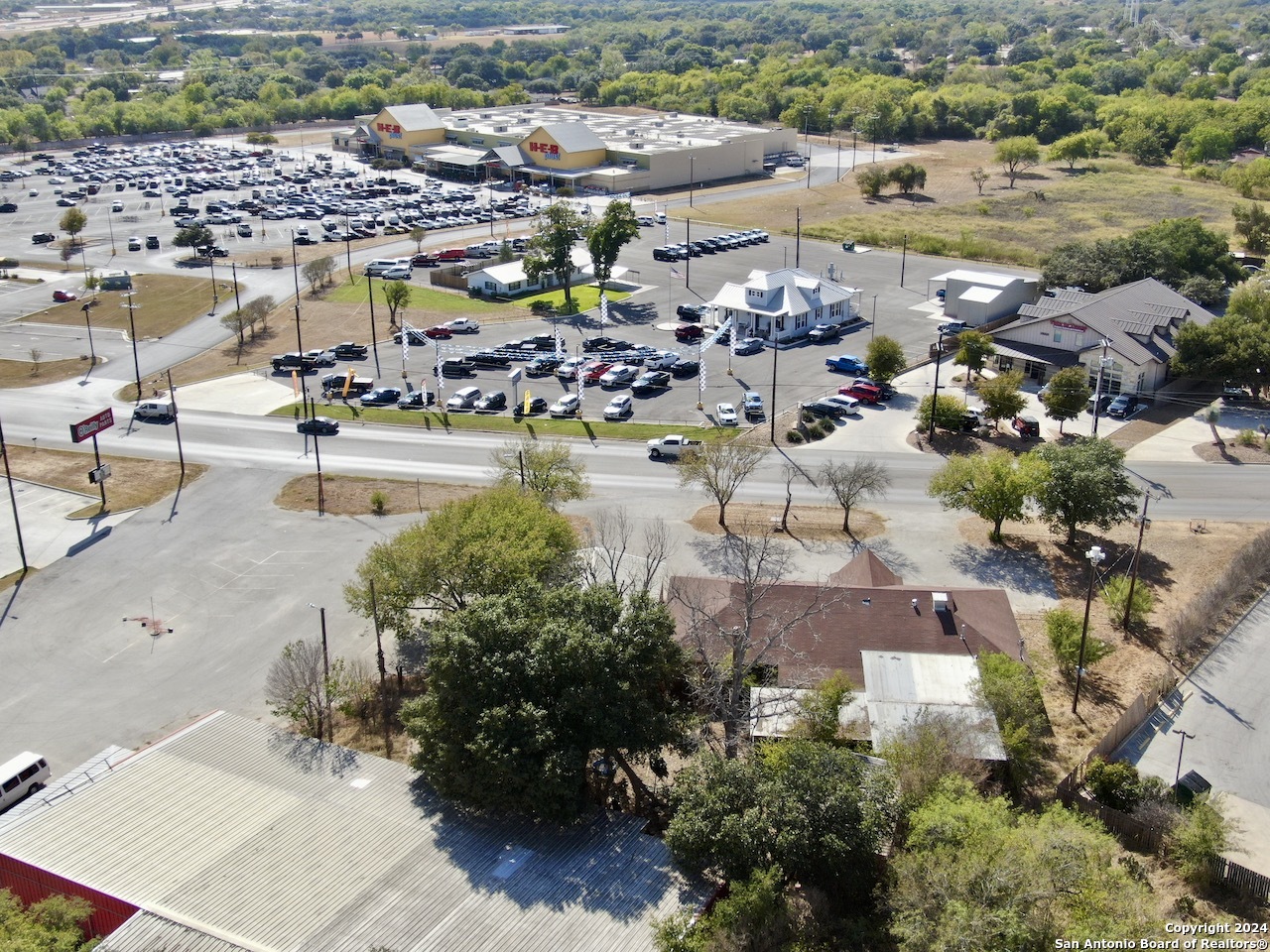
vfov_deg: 37.7
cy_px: 476
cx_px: 635
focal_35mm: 38
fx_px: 1394
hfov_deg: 49.0
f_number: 3.4
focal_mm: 6.48
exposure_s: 1/800
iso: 100
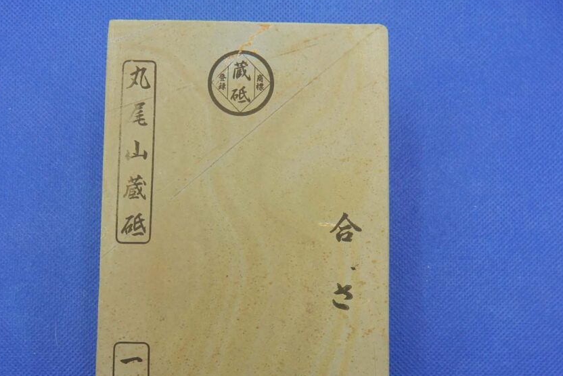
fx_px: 500
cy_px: 254
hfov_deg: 58.5
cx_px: 243
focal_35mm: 32
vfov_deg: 40.6
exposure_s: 1/80
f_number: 3.7
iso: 125
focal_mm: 4.5
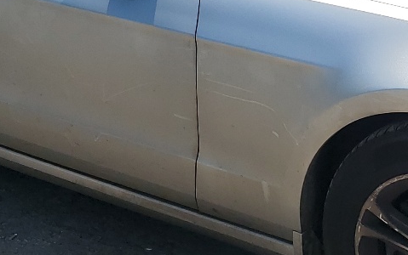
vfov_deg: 14.2
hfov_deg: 22.3
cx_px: 319
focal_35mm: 92
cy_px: 132
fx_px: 1024
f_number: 1.5
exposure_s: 1/5000
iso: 50
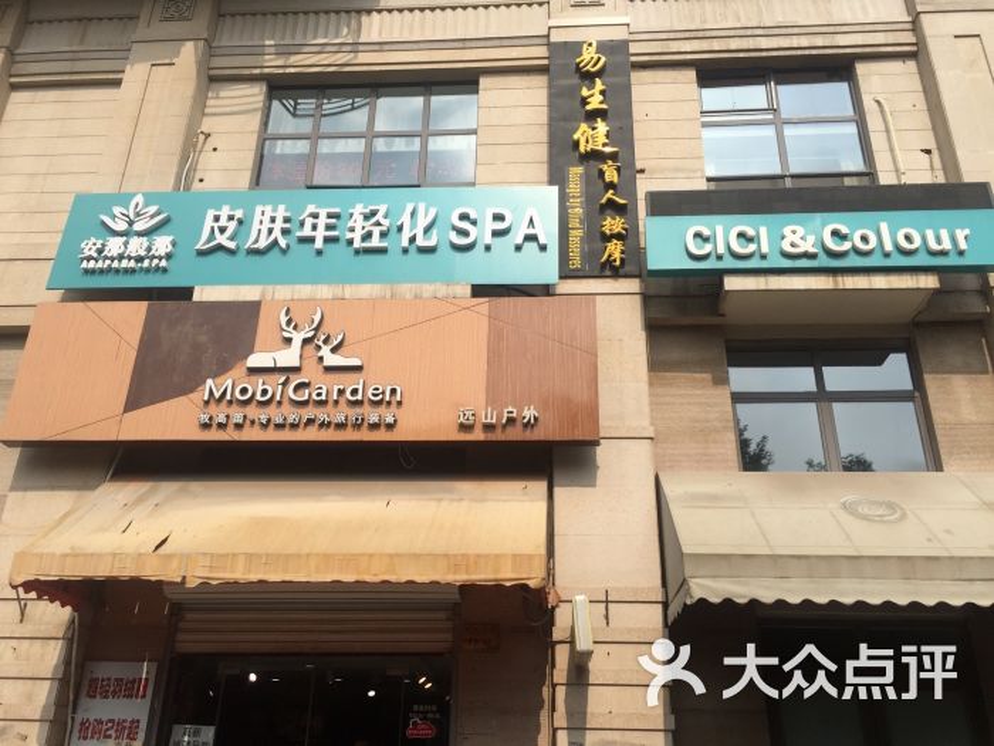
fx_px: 833
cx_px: 497
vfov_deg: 48.2
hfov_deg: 61.7
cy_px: 373
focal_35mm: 29
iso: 32
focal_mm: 4.15
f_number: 2.2
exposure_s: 1/2198
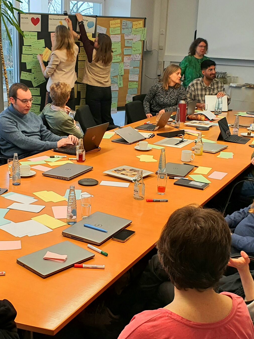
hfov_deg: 29.6
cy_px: 166
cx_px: 105
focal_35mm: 49
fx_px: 479
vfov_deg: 38.9
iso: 160
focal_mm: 4.3
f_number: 2.4
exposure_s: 1/100
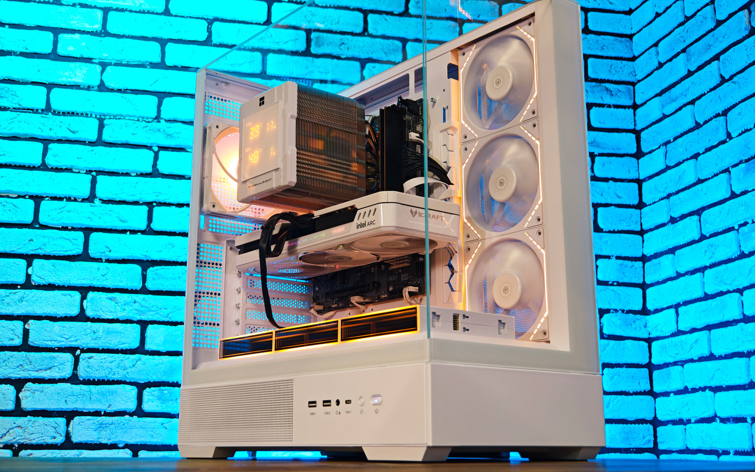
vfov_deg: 49.1
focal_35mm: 25
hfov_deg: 72.5
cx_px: 383
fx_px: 514
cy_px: 201
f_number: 4
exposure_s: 1/80
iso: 800
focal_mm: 8.72
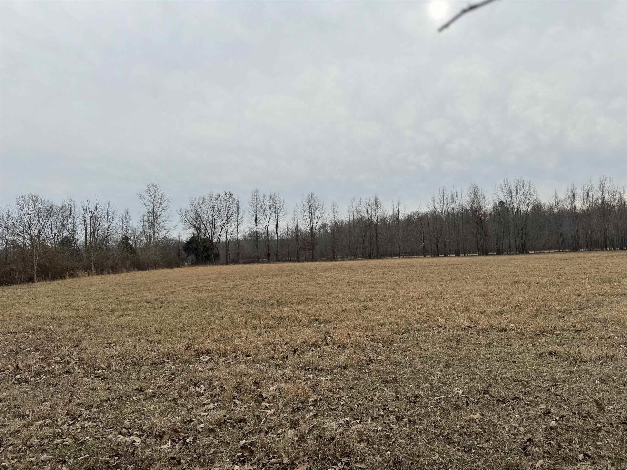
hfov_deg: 71.6
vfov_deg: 56.8
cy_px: 235
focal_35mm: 24
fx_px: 435
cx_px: 314
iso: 80
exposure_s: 1/3802
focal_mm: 6.76
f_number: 1.78
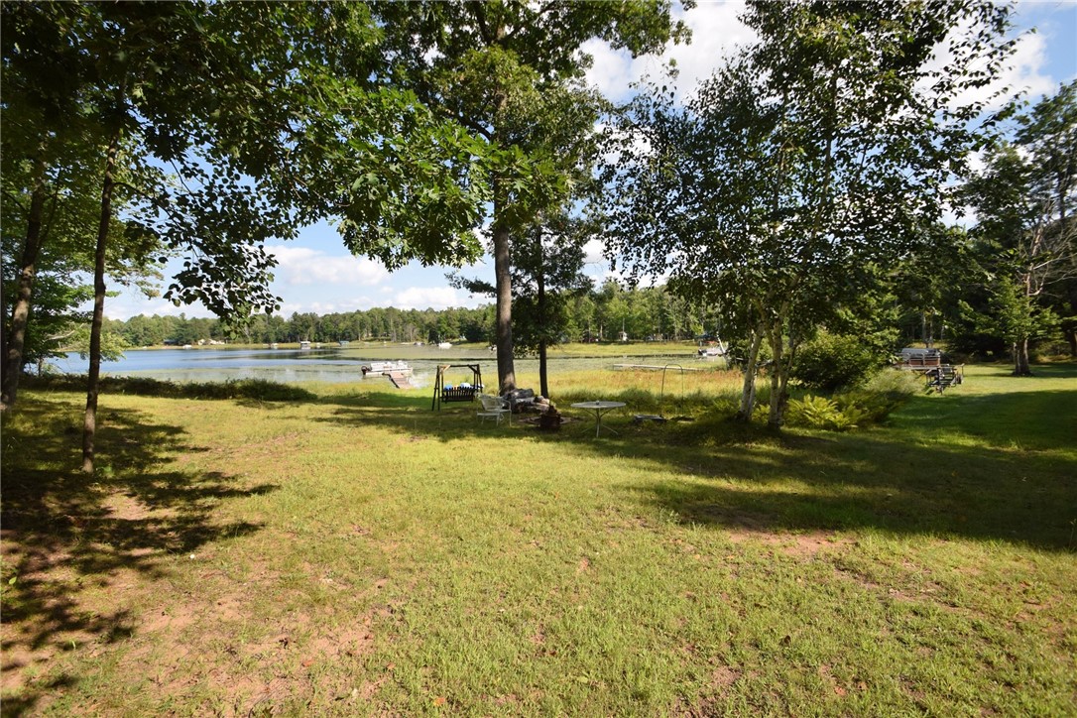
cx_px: 538
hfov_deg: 100.4
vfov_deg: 77.3
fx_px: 449
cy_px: 359
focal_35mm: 15
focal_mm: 10
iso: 400
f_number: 5.6
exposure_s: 1/1250
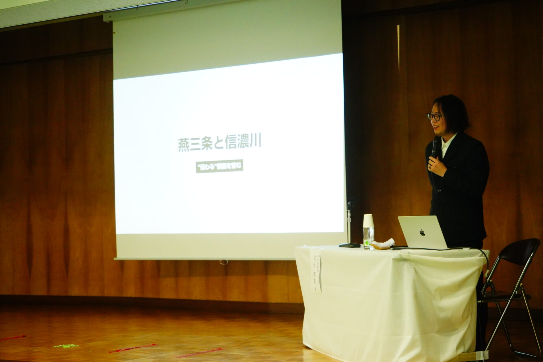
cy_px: 181
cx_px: 272
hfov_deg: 28.8
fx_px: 1056
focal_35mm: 70
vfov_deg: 19.5
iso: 10000
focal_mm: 70
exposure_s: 1/80
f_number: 5.6
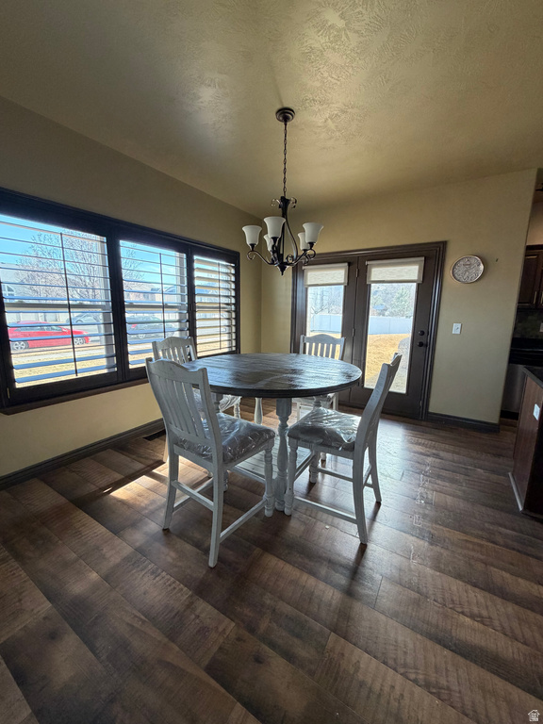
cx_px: 272
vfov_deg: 102.1
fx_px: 293
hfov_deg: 85.7
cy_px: 362
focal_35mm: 14
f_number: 2.2
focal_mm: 2.22
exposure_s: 1/120
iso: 200
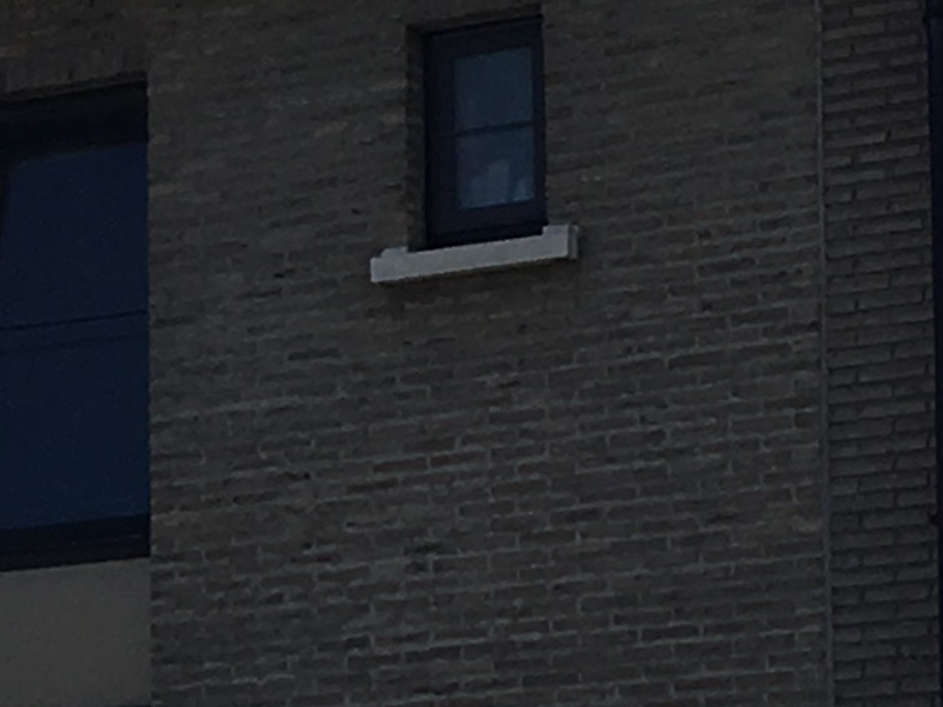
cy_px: 574
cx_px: 0
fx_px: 5640
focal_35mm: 207
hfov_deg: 9.5
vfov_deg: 7.2
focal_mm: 4.15
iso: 25
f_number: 2.2
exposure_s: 1/777
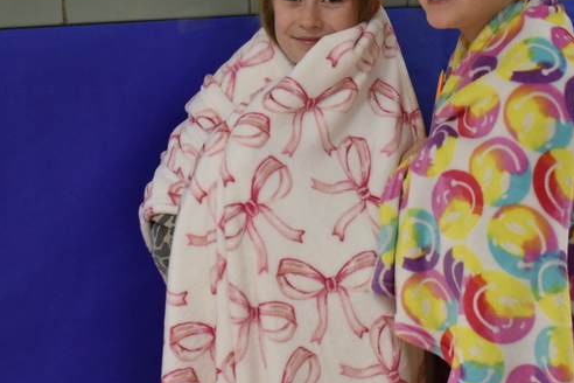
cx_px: 315
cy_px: 157
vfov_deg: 18.2
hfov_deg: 27.0
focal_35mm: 75
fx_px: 1196
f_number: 3.8
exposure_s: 1/125
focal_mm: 24
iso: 1800
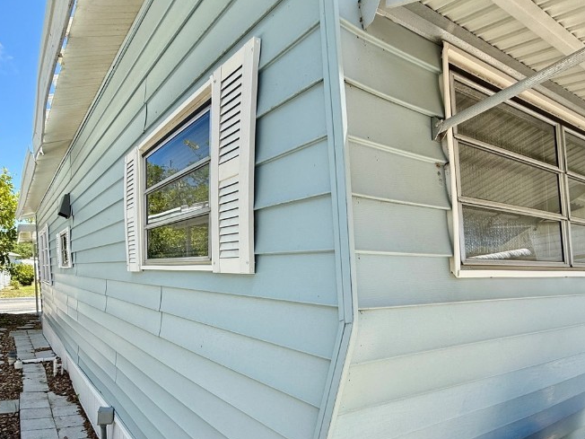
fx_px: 372
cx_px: 217
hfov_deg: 75.0
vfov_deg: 58.4
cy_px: 321
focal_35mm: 22
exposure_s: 1/809
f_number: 2.2
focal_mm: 2.22
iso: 50
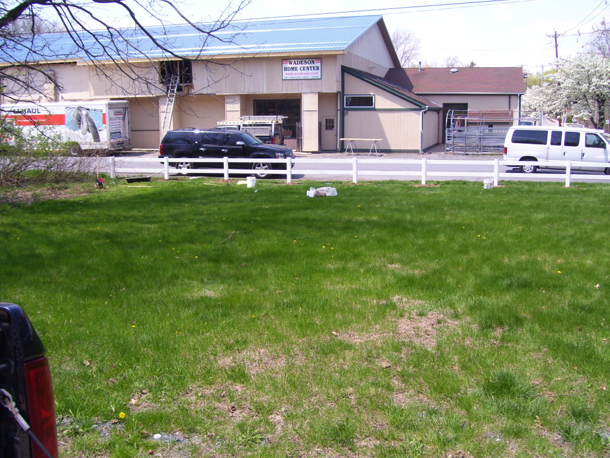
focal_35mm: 37
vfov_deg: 38.7
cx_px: 305
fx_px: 652
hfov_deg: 50.1
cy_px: 229
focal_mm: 6
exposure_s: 1/750
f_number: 2.7
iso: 80
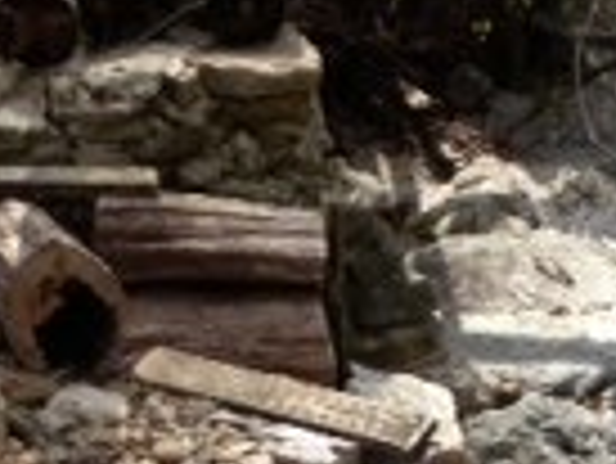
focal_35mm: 163
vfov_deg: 8.9
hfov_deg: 12.1
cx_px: 378
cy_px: 685
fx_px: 2903
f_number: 2.4
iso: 64
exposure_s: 1/726
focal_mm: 4.28
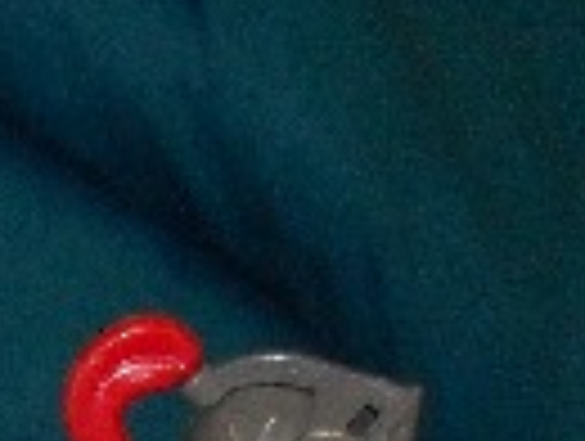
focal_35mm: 215
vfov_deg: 6.4
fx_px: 3640
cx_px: -950
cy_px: 1274
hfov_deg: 8.2
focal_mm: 6.3
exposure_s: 1/45
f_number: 3.2
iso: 200
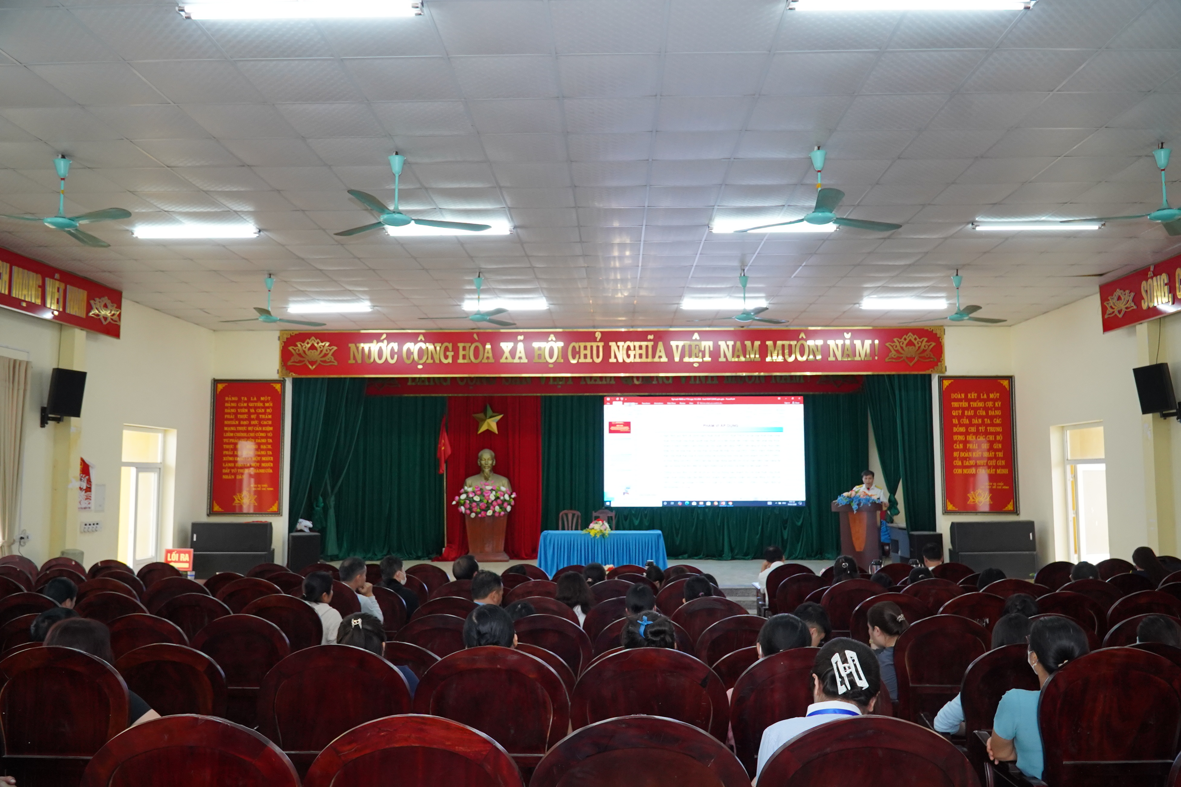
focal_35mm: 27
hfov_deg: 67.4
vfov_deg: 47.9
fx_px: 886
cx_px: 590
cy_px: 394
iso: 2000
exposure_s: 1/100
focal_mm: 18
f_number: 6.3
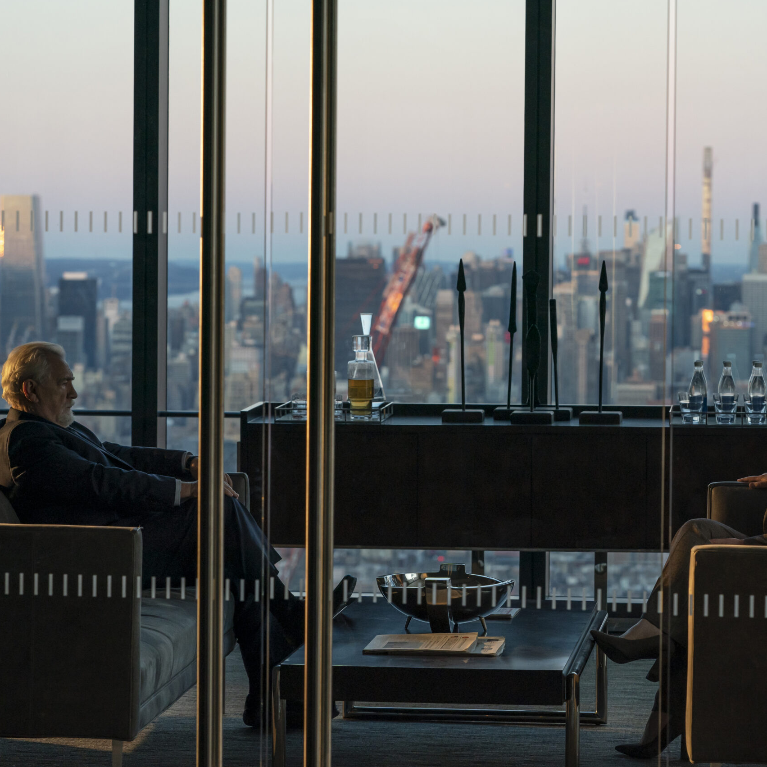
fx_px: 3234
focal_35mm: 129
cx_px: 423
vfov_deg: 13.5
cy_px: 383
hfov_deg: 13.5
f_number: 5.6
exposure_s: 1/160
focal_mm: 101
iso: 1250
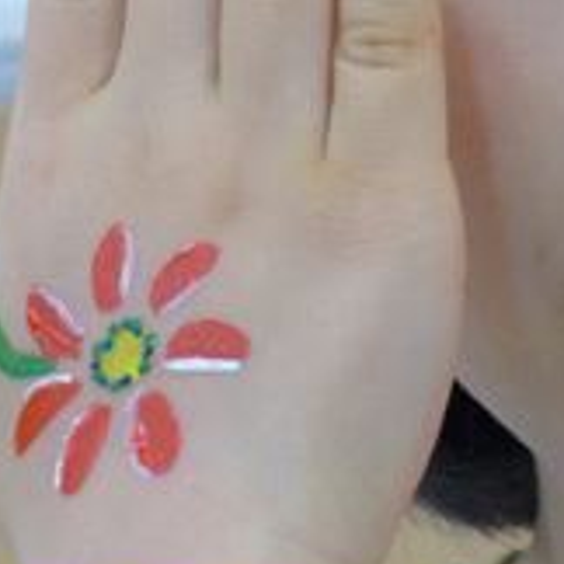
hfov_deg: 8.2
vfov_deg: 8.3
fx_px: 3871
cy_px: 49
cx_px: 808
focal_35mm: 210
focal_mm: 11.8
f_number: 2
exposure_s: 1/100
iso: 200
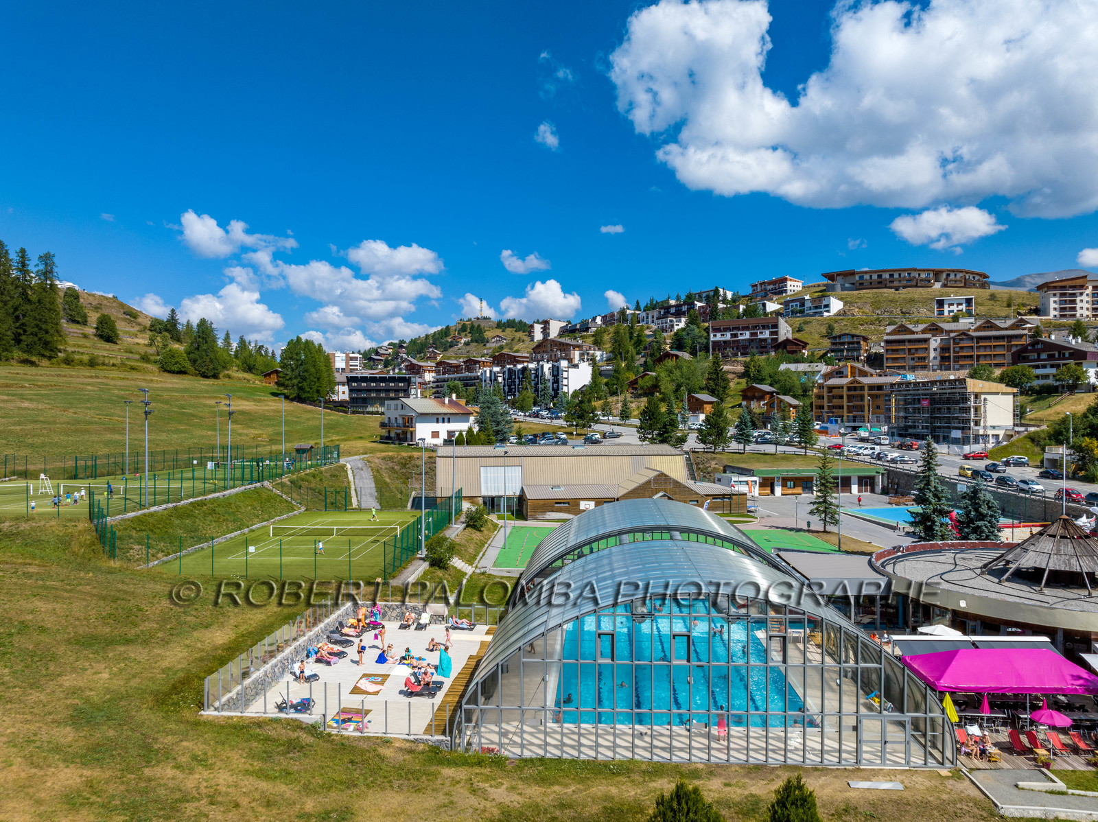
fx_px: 761
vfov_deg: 56.8
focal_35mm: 24
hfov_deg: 71.6
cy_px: 411
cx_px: 549
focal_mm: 12.3
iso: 100
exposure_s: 1/240
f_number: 9
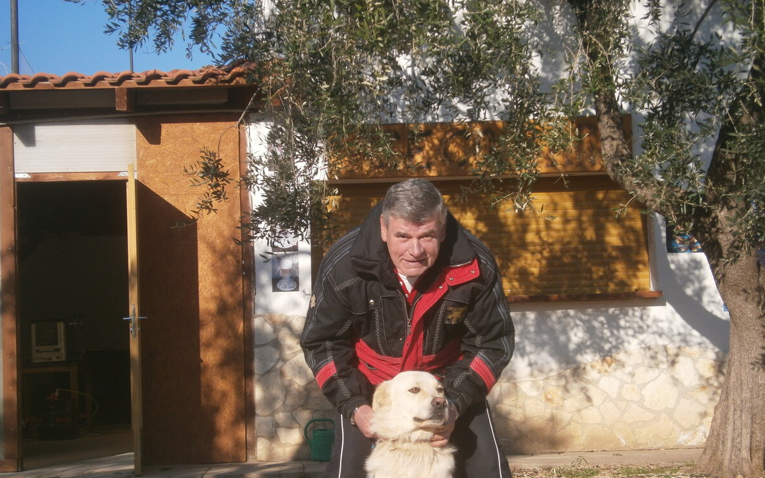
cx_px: 381
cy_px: 263
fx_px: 1334
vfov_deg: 20.3
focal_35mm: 64
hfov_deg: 32.0
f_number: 3.9
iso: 80
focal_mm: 10.7
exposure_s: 1/640
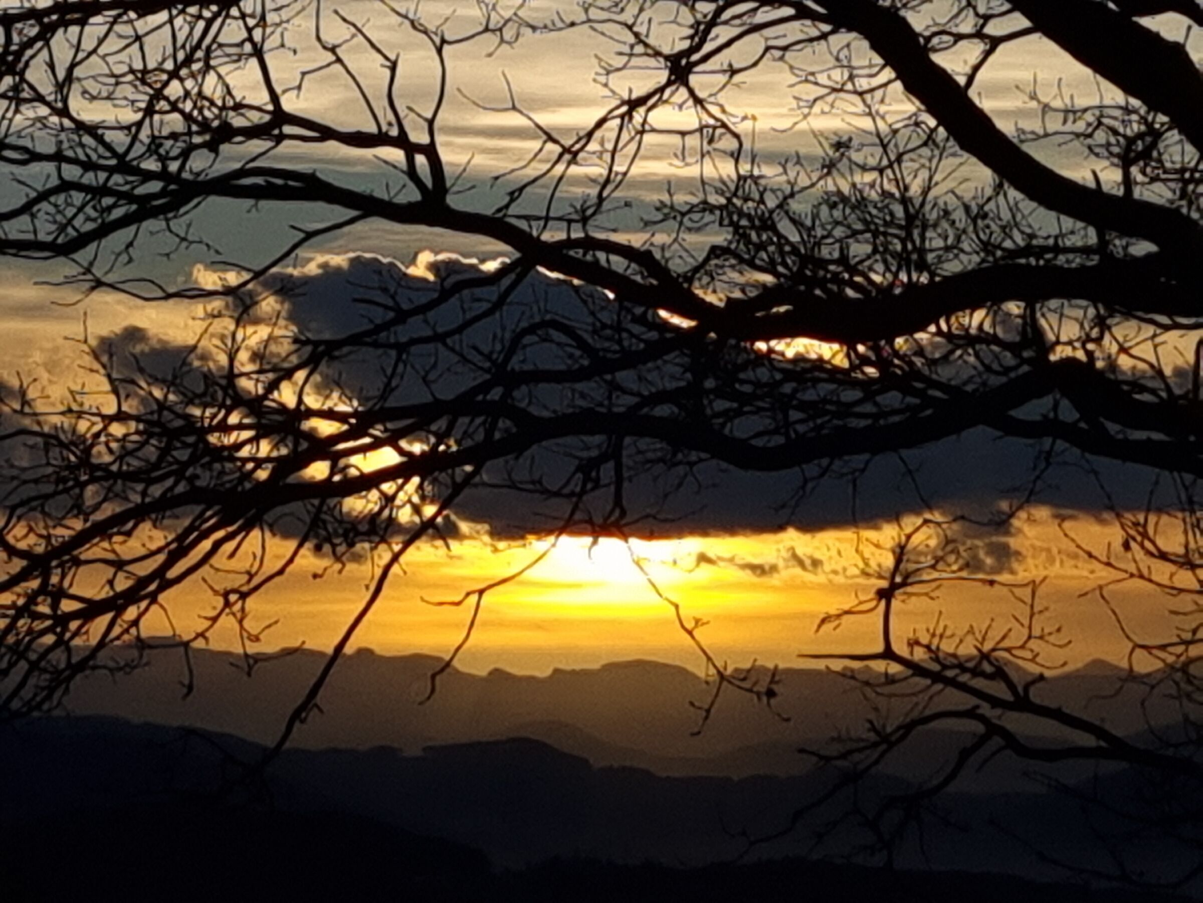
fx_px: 904
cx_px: 602
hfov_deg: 67.3
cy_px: 452
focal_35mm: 26
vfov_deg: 53.1
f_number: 1.8
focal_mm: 5.4
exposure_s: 1/6000
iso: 50
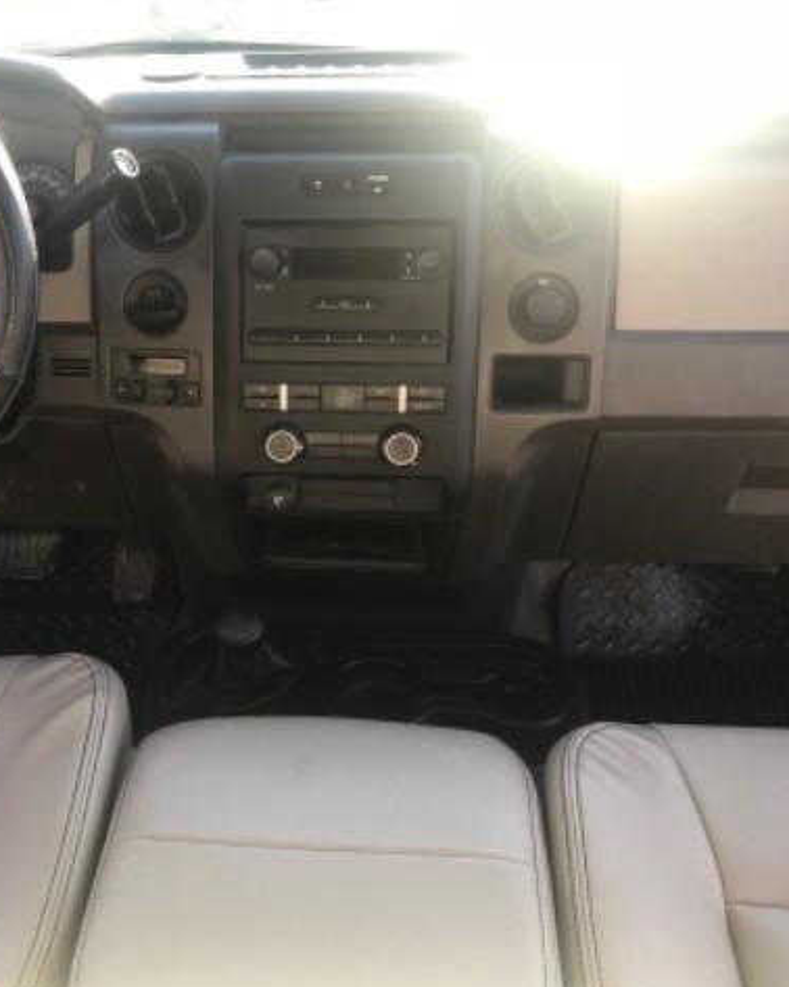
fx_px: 1081
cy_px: 497
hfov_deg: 39.7
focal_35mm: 37
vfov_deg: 49.1
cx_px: 271
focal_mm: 3.99
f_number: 1.8
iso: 25
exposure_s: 1/90
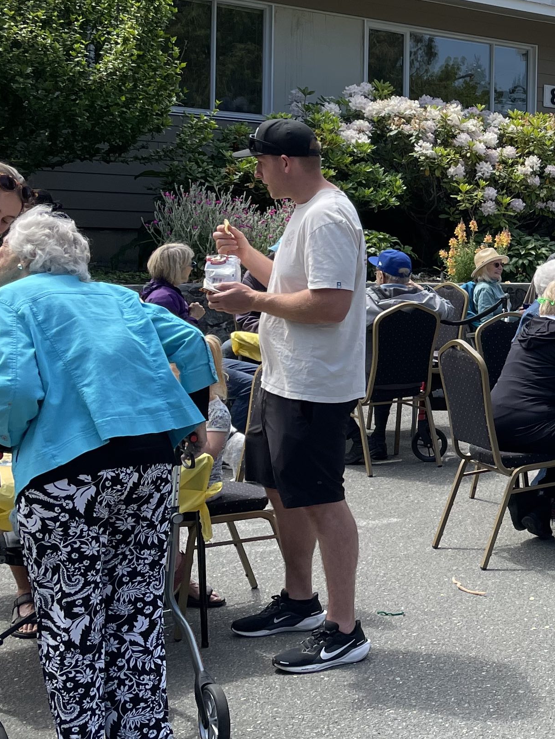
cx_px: 717
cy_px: 267
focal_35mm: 65
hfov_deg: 20.6
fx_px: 1389
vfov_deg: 29.7
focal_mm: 4.2
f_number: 1.6
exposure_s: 1/2053
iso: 32
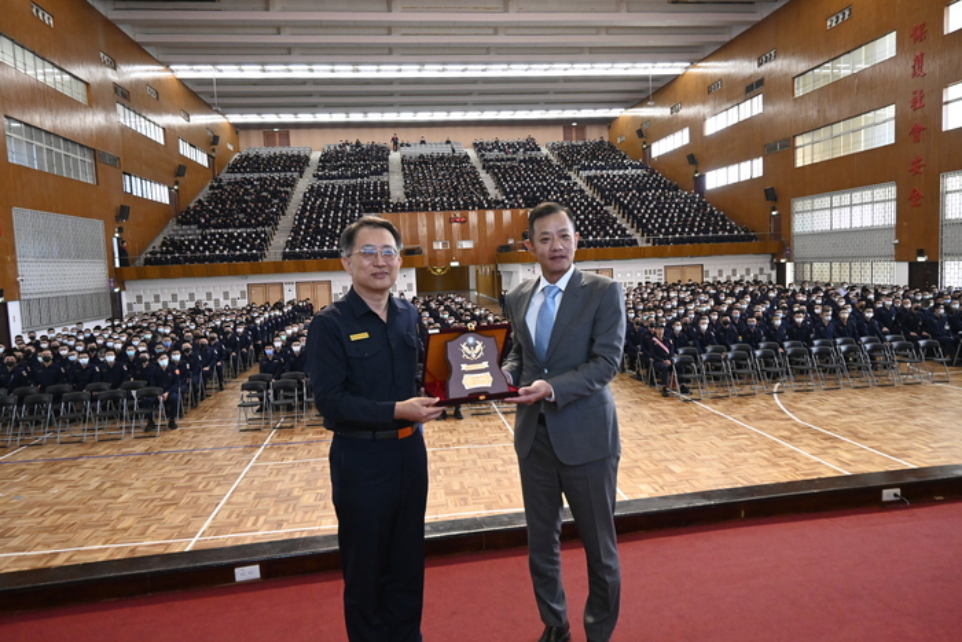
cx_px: 481
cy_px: 321
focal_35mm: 24
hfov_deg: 73.7
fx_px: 641
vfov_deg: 53.2
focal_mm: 16
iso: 3200
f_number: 4.5
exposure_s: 1/160
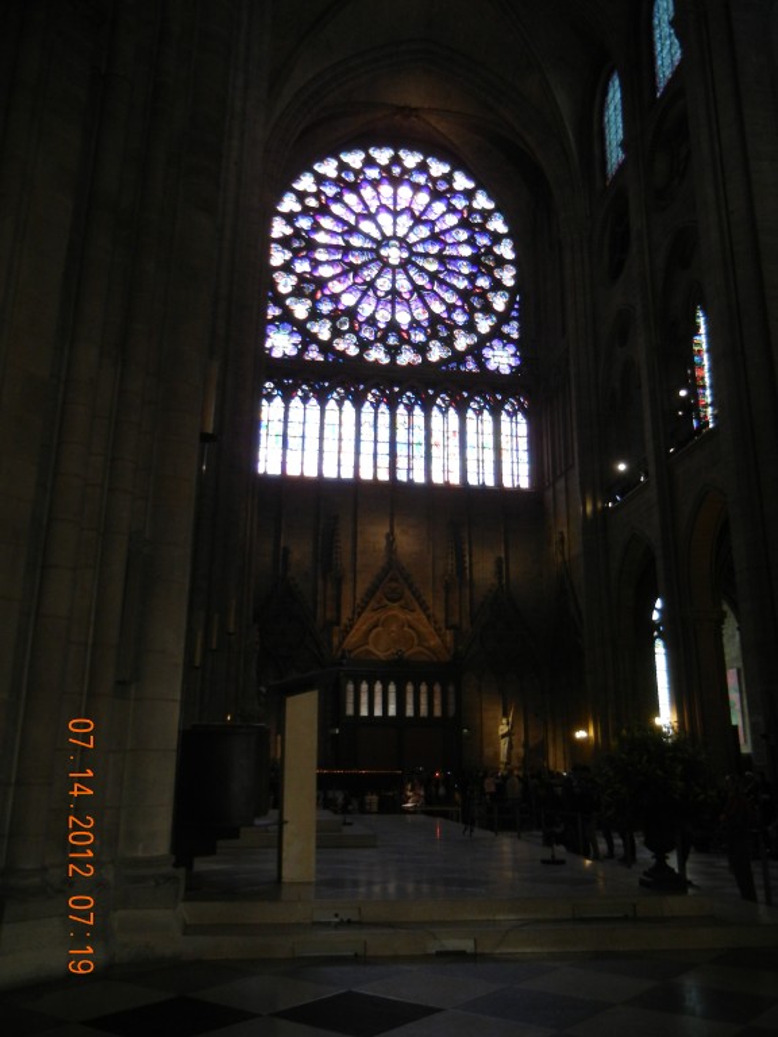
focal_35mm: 30
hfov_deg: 46.8
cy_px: 518
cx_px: 389
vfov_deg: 60.0
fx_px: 899
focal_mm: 5.4
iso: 400
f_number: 3.5
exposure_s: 1/21.3
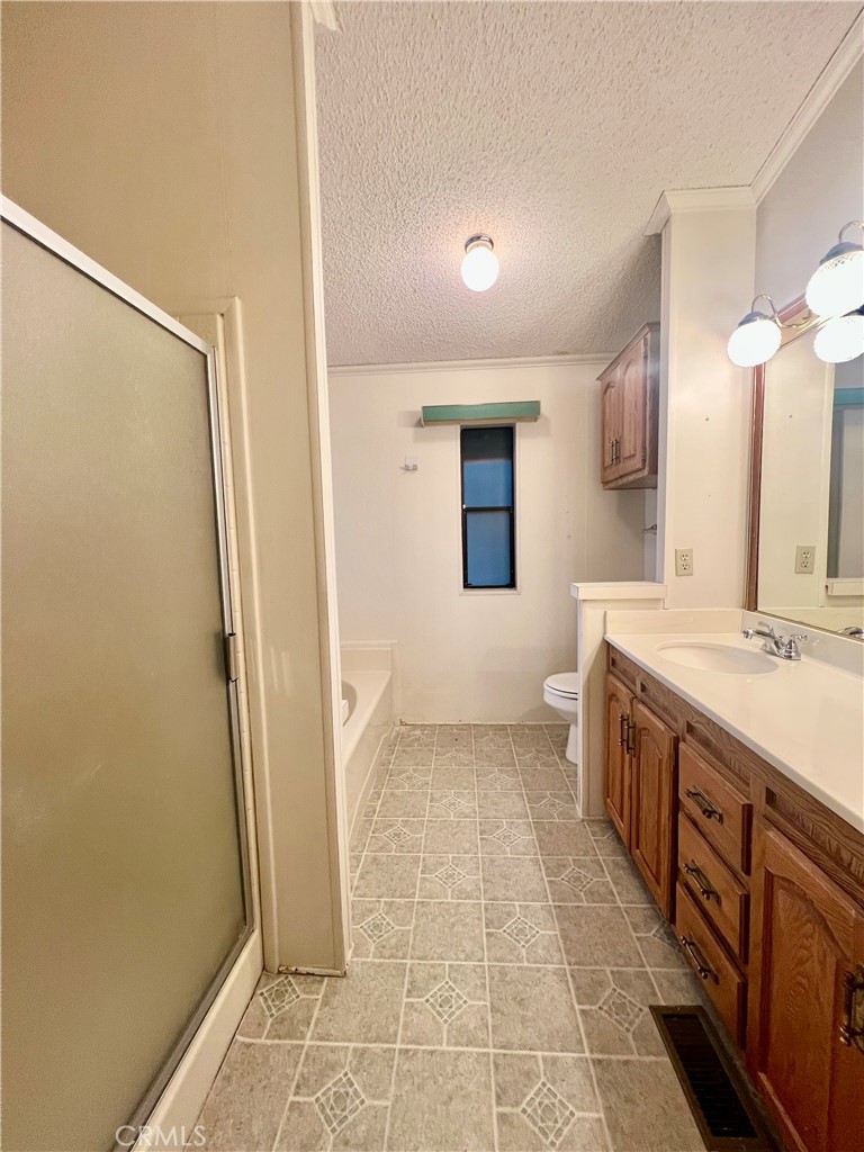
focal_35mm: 13
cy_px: 576
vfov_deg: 106.2
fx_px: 433
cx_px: 432
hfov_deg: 89.9
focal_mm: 1.57
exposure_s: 1/60
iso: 250
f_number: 1.8
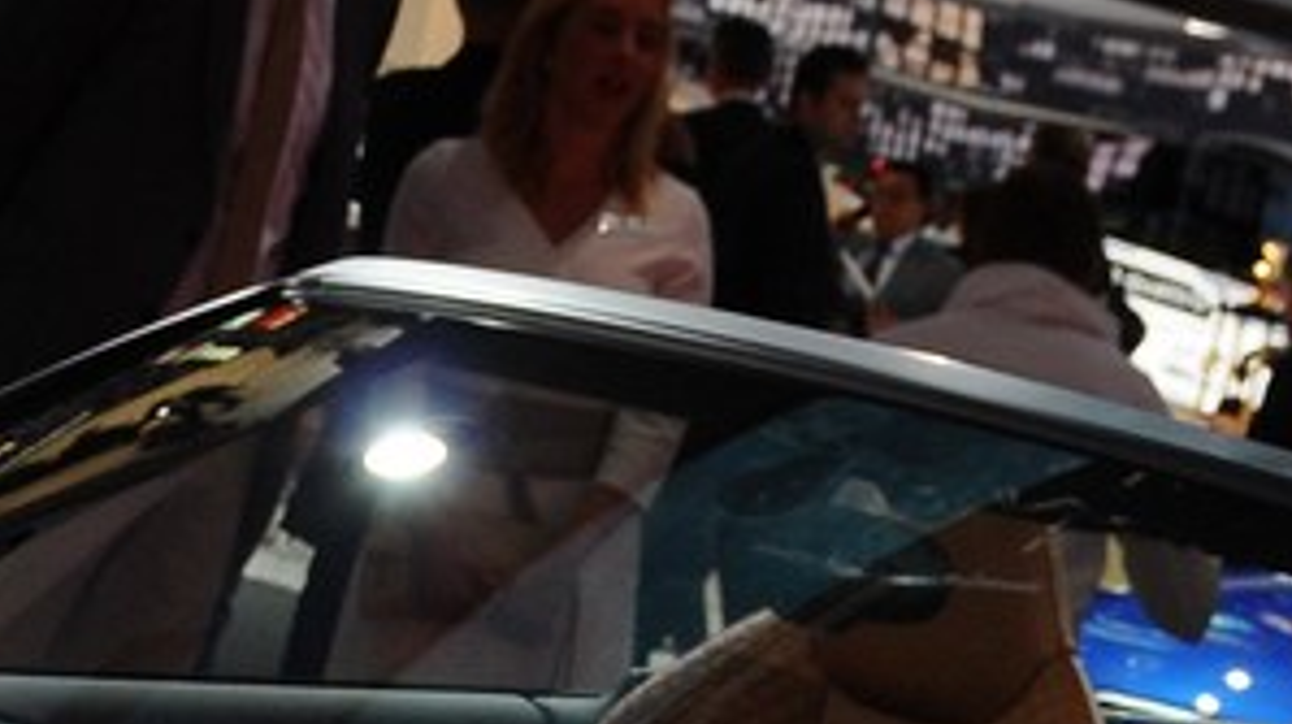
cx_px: 343
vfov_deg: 7.1
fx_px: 5545
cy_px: 1630
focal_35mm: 162
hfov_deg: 13.3
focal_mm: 24
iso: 500
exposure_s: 1/125
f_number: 5.6
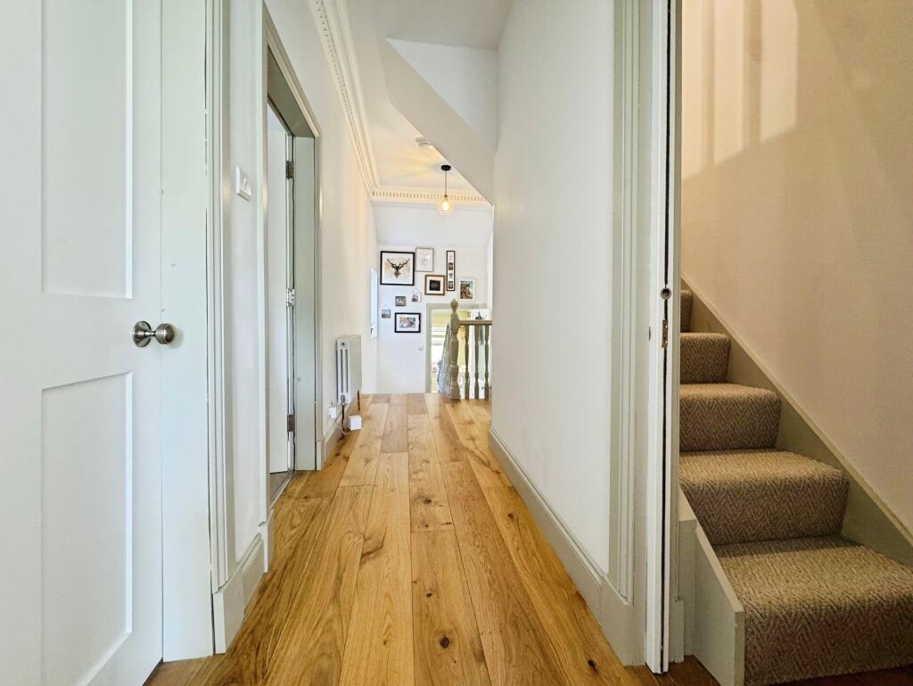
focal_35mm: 14
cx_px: 456
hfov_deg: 102.0
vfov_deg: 85.7
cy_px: 343
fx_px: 369
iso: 200
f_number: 2.2
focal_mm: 2.22
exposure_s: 1/50
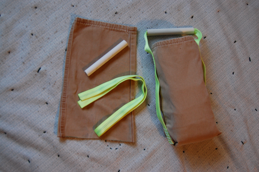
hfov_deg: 49.6
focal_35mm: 39
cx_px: 130
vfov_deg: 34.1
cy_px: 86
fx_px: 280
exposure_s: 1/30
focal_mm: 26
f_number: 4.2
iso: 640
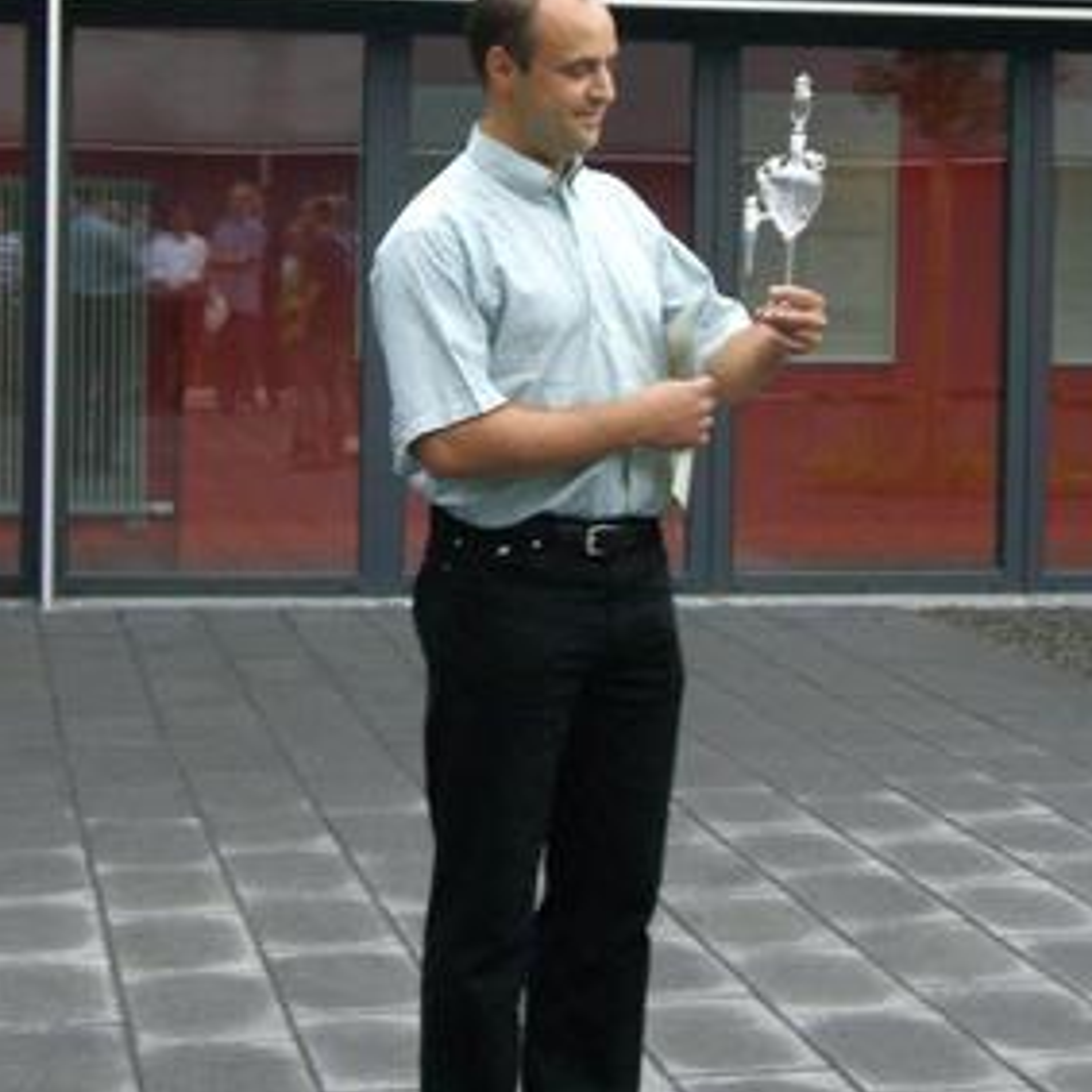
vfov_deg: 17.5
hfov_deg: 17.6
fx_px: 3533
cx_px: 621
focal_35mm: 99
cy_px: 355
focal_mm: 10.7
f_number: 3.6
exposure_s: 1/80
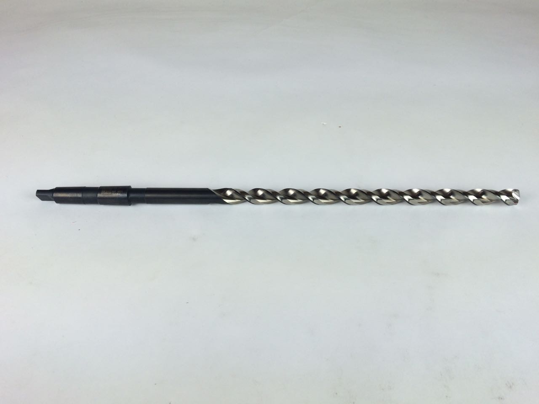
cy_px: 202
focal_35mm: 29
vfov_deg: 48.2
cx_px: 270
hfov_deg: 61.7
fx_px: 452
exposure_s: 1/215
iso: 32
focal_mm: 4.15
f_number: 2.2
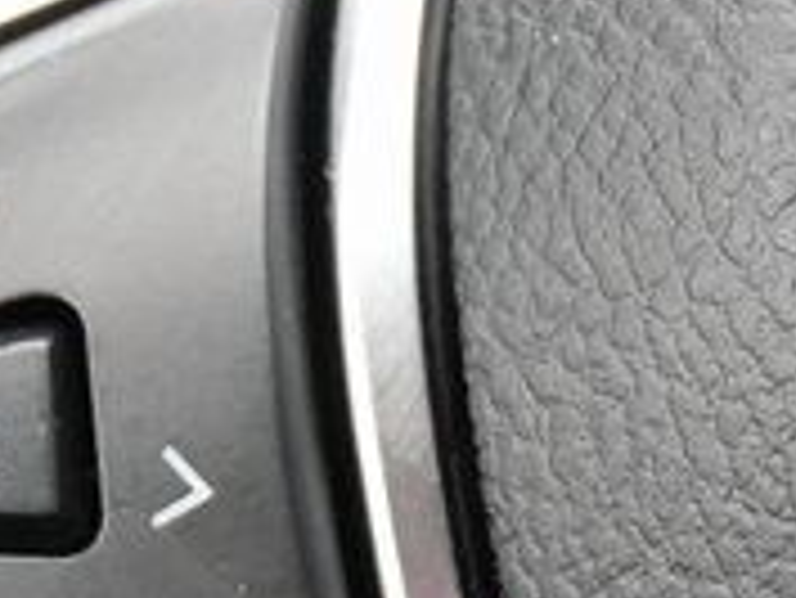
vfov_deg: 8.9
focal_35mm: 162
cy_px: 944
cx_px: 90
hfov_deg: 12.1
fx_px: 3728
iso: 1000
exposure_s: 1/60
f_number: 3.7
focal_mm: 14
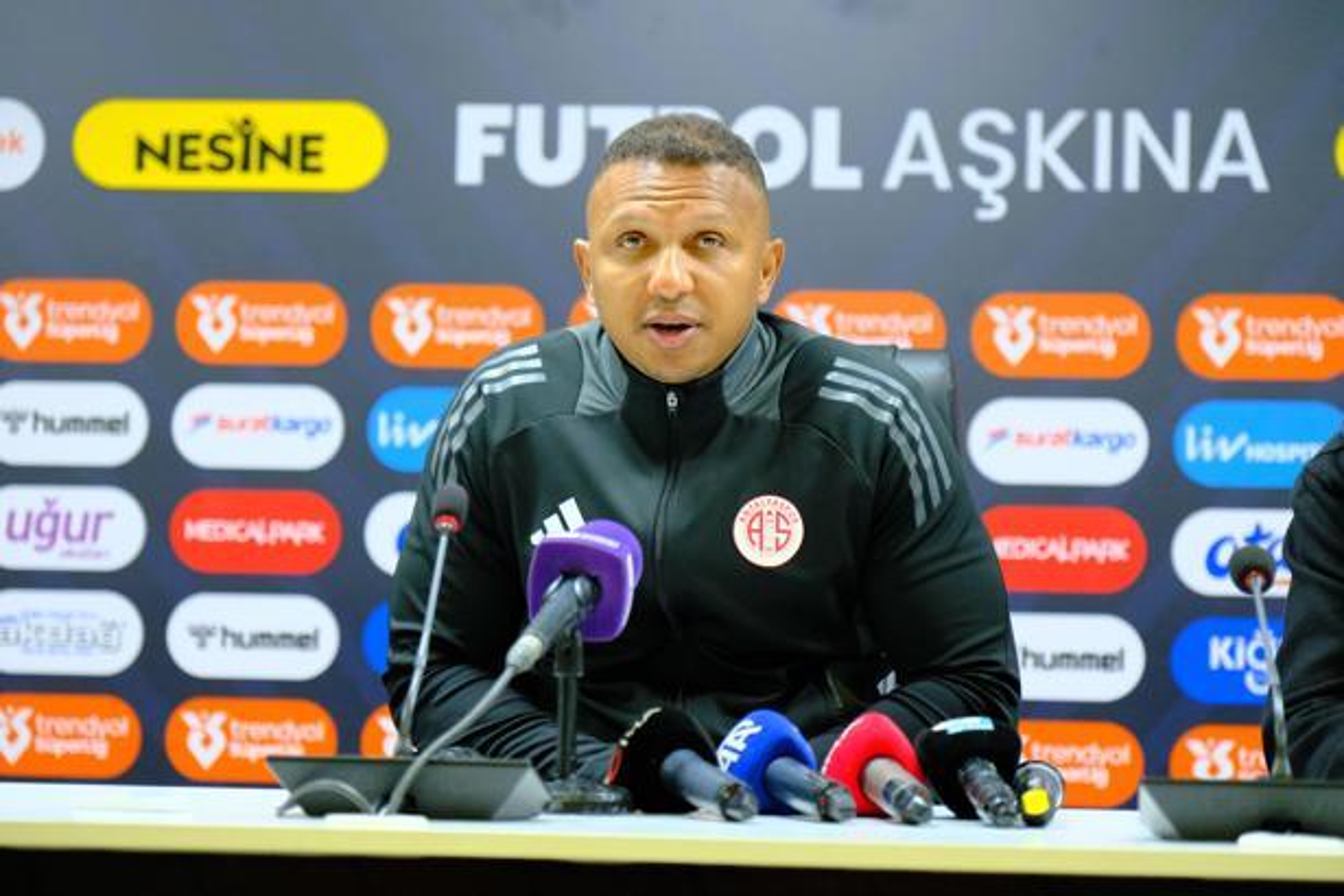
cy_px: 448
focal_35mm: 126
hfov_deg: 16.3
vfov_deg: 10.9
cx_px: 672
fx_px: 4704
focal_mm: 83.8
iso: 6400
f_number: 2.8
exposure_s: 1/250
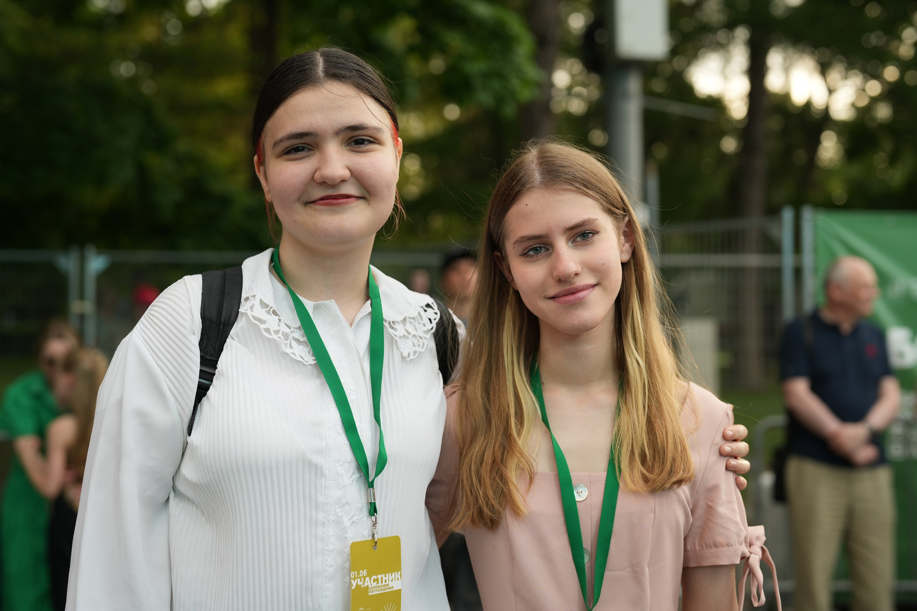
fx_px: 1274
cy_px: 306
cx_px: 458
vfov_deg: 27.0
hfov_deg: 39.6
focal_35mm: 50
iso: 200
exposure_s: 1/320
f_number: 2.5
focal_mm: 50
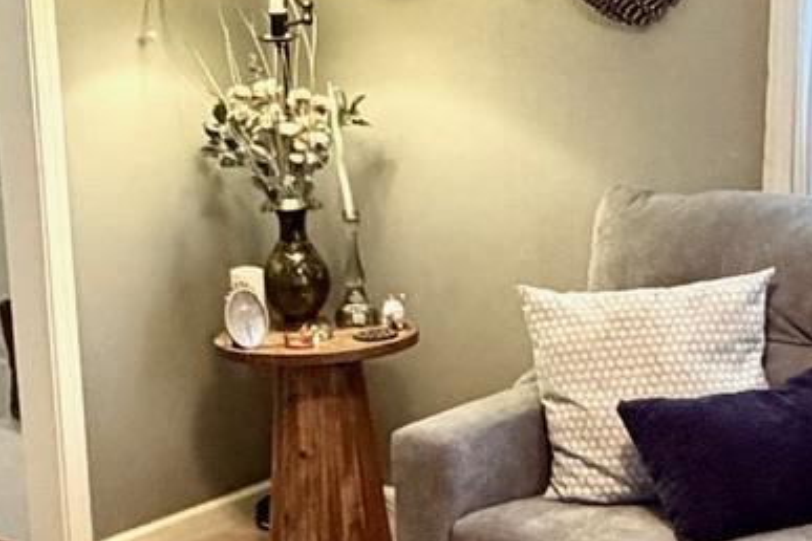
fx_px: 1737
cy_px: 377
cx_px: 621
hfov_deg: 26.0
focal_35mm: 77
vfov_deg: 17.7
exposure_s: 1/60
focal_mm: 2.22
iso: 640
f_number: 2.2
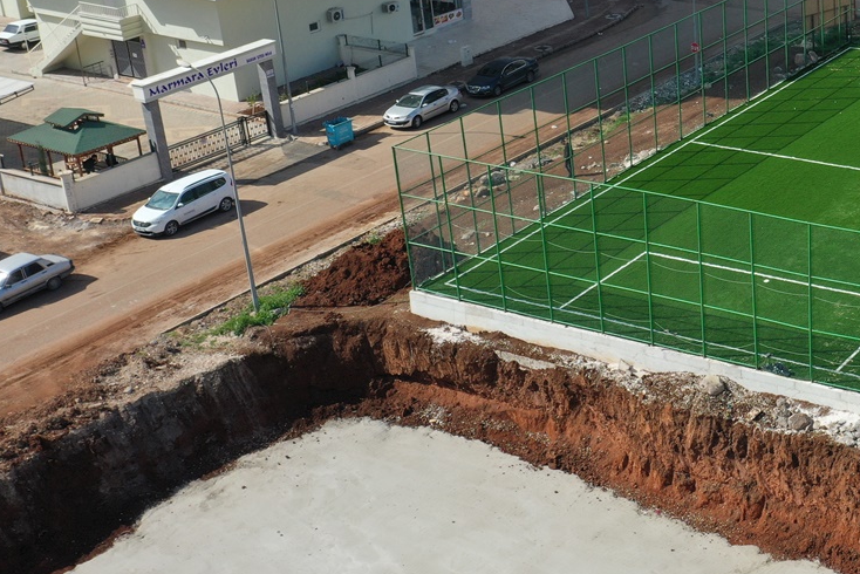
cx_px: 888
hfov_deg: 30.2
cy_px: 195
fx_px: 1458
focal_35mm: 61
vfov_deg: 22.2
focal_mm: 10.26
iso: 100
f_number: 5.6
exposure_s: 1/500
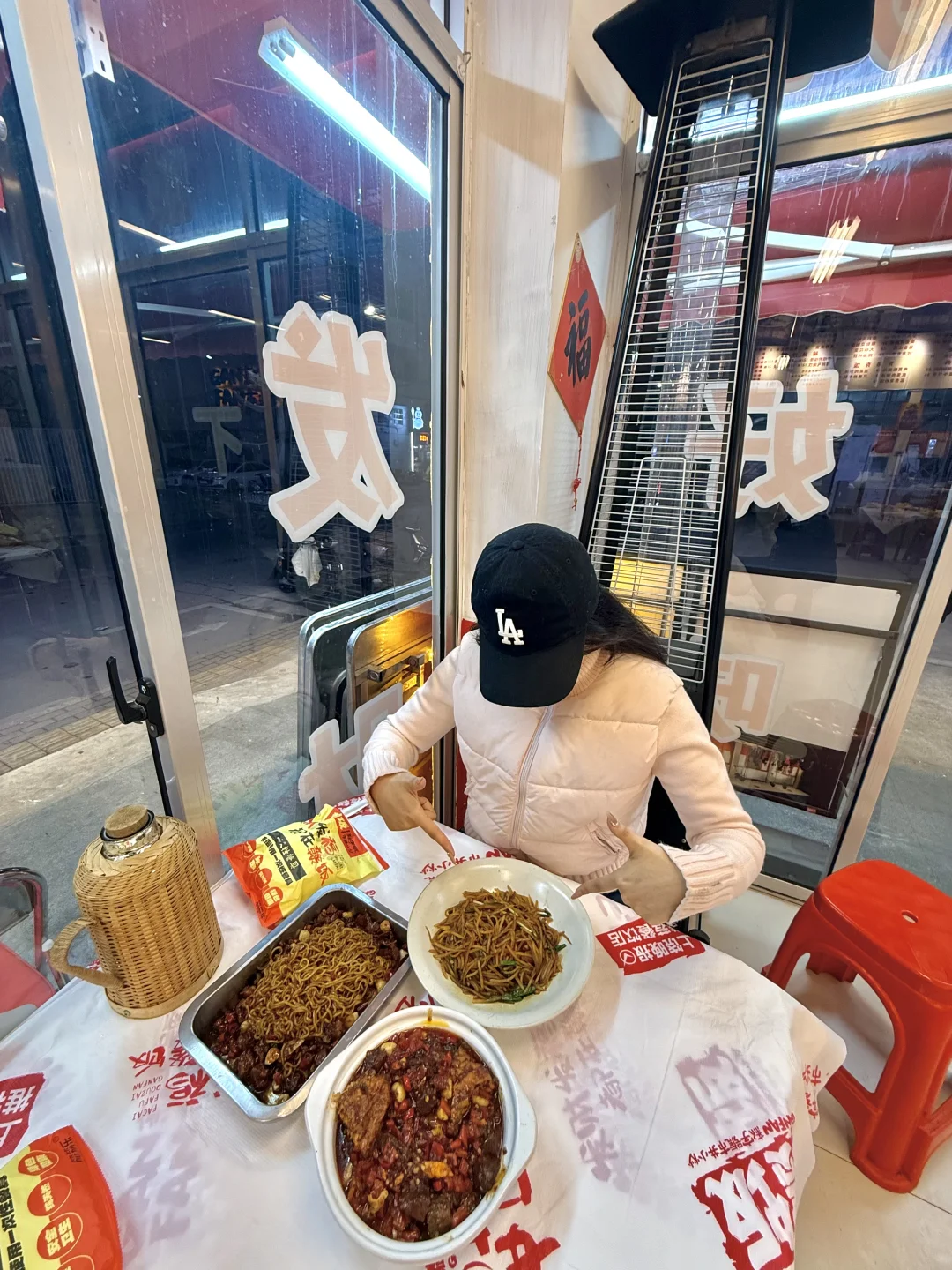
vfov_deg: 102.1
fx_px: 513
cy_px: 635
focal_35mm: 14
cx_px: 476
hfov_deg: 85.7
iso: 160
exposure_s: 1/100
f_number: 2.2
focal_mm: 2.22
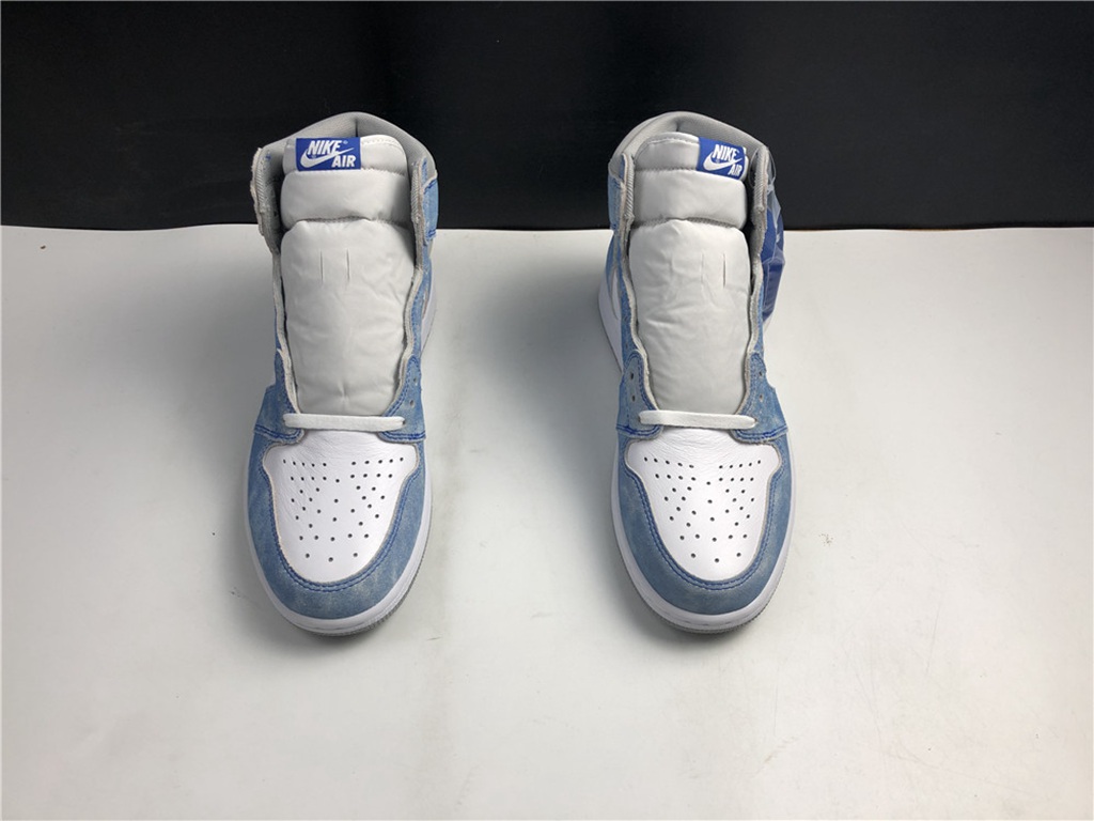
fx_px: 885
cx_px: 547
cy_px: 410
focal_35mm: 28
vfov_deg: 49.7
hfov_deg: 63.4
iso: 32
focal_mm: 4
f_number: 1.8
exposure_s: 1/100
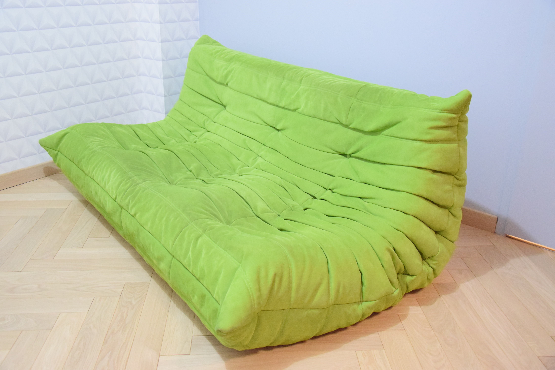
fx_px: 555
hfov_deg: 53.1
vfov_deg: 36.9
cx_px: 278
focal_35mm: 36
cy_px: 185
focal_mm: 24
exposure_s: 1/30
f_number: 3.8
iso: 6400
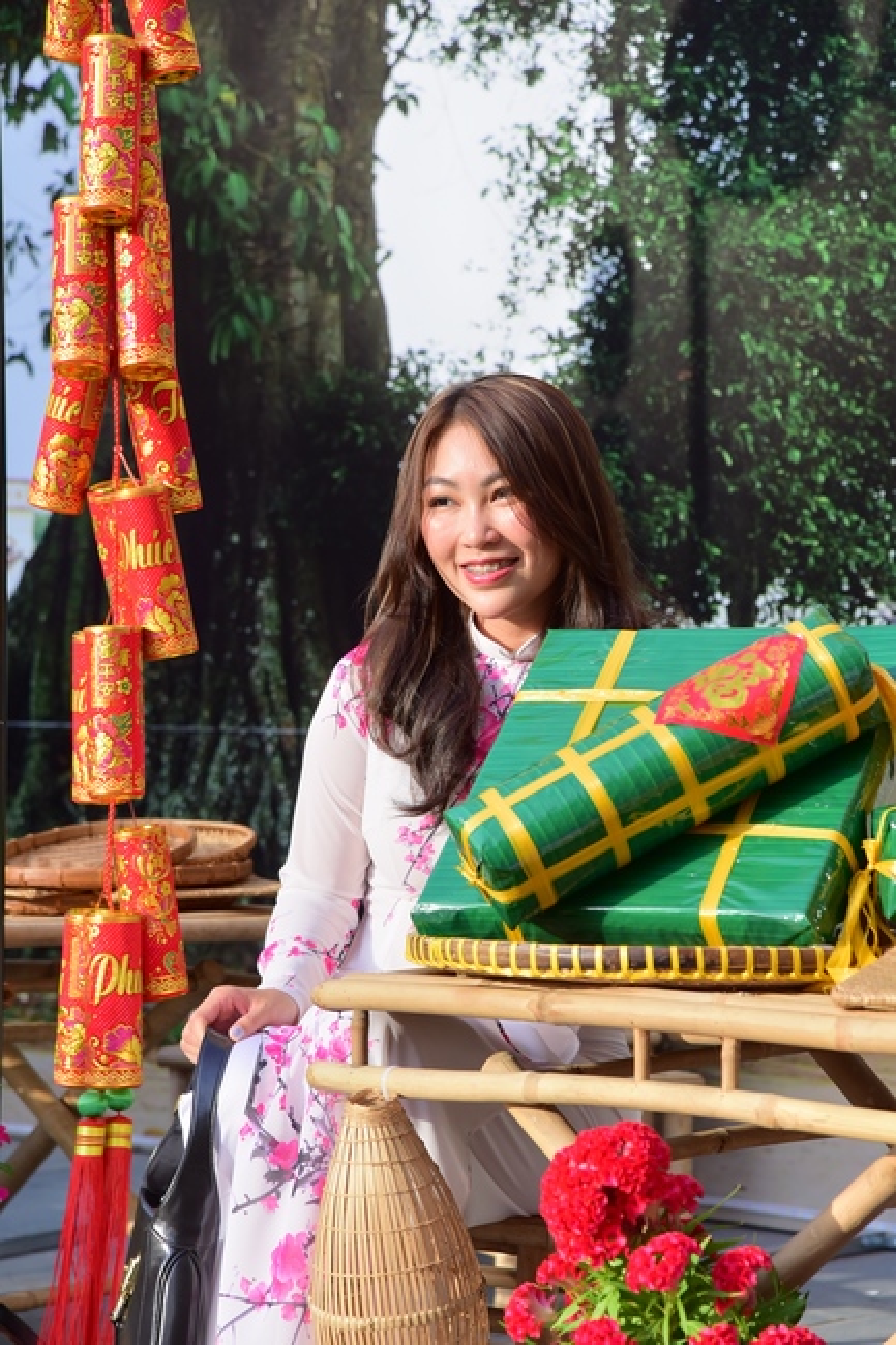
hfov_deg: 11.4
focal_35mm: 120
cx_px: 448
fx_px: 4482
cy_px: 672
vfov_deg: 17.1
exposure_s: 1/125
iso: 100
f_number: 6.3
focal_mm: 120
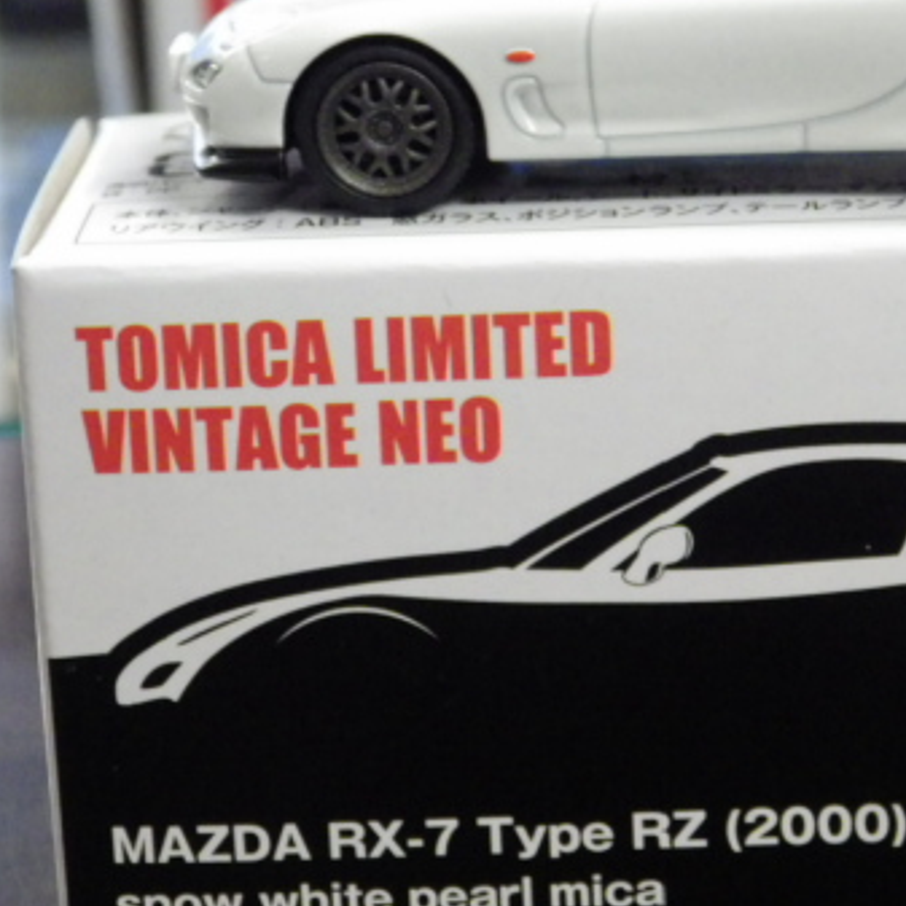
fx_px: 4323
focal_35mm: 146
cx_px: 664
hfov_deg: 11.9
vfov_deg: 12.0
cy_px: 368
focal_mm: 15.6
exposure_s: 1/30
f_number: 4.4
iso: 1000
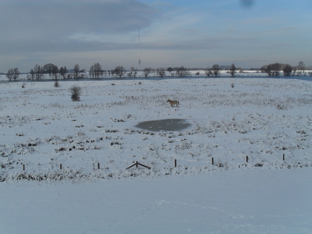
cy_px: 117
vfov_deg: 40.7
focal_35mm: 35
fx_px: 315
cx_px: 156
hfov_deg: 52.6
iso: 100
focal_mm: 6.3
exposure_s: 1/350
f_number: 8.4
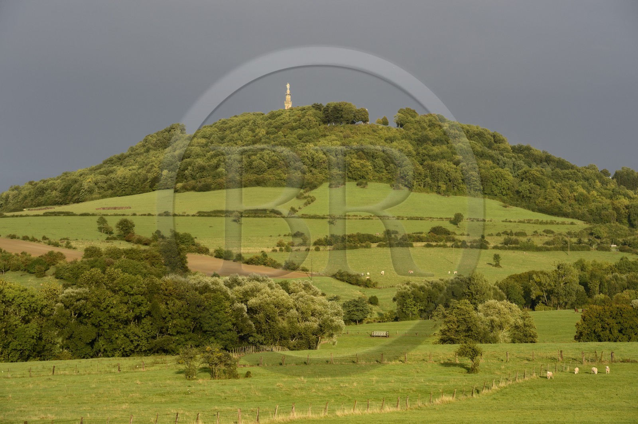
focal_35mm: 110
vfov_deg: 12.4
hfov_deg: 18.6
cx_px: 319
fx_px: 1948
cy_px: 212
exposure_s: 1/250
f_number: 8
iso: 200
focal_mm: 110
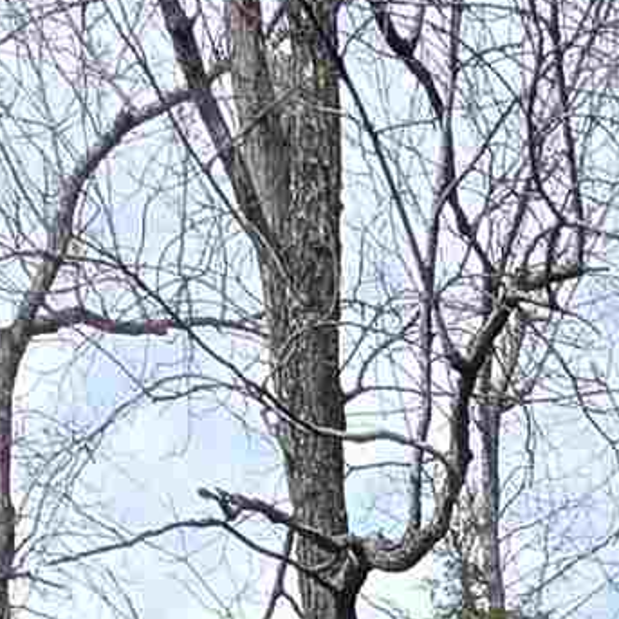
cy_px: 1994
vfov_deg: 10.3
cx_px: 1328
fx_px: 2084
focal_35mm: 103
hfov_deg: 13.7
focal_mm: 2.2
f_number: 1.9
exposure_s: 1/746
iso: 40
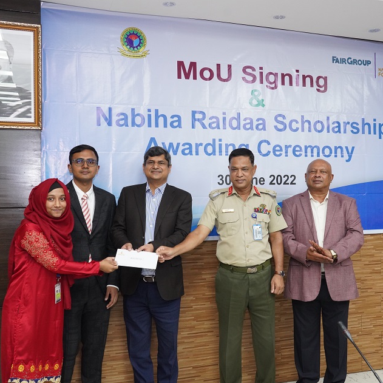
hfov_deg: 42.8
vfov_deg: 42.8
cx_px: 209
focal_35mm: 39
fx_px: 488
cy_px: 192
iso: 3200
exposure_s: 1/160
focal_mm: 30
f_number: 5.6
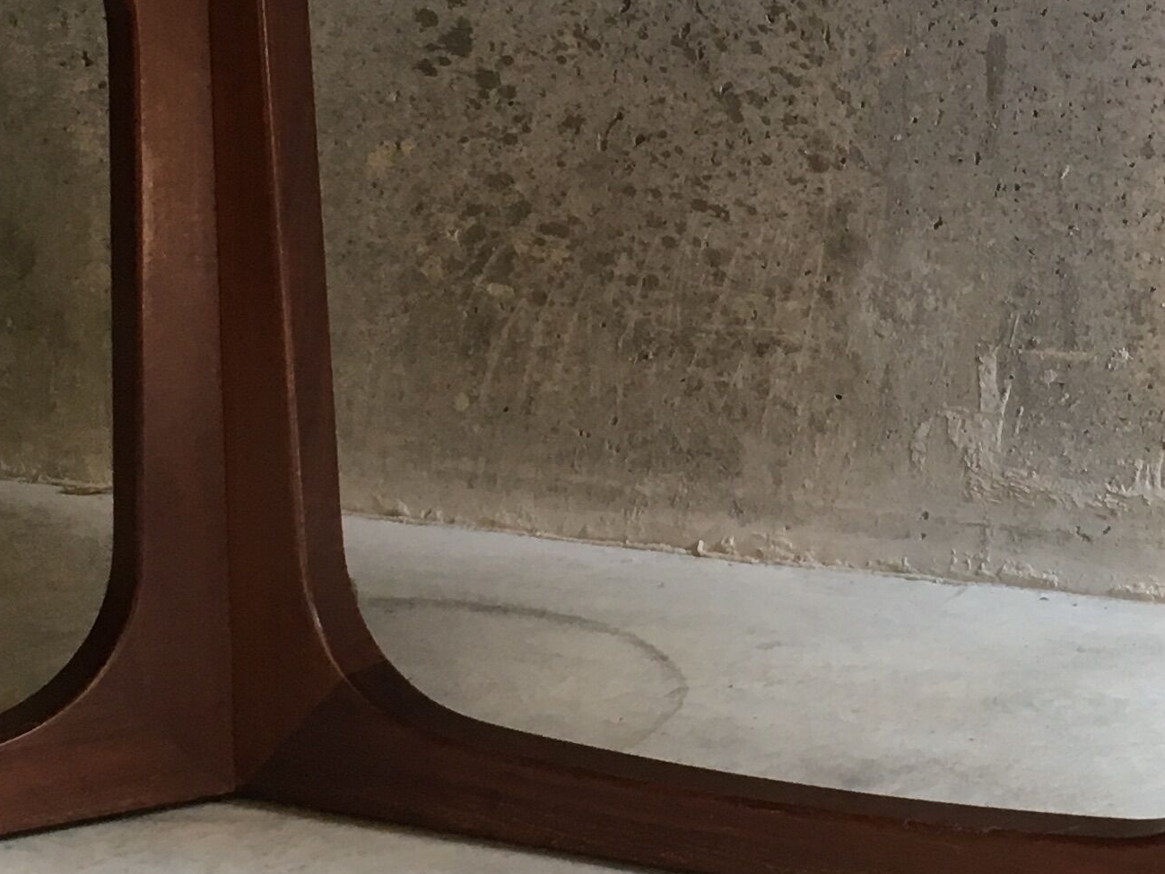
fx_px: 3029
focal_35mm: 90
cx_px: 879
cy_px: 306
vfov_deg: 16.4
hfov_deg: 21.6
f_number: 2.2
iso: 50
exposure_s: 1/33
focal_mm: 4.15
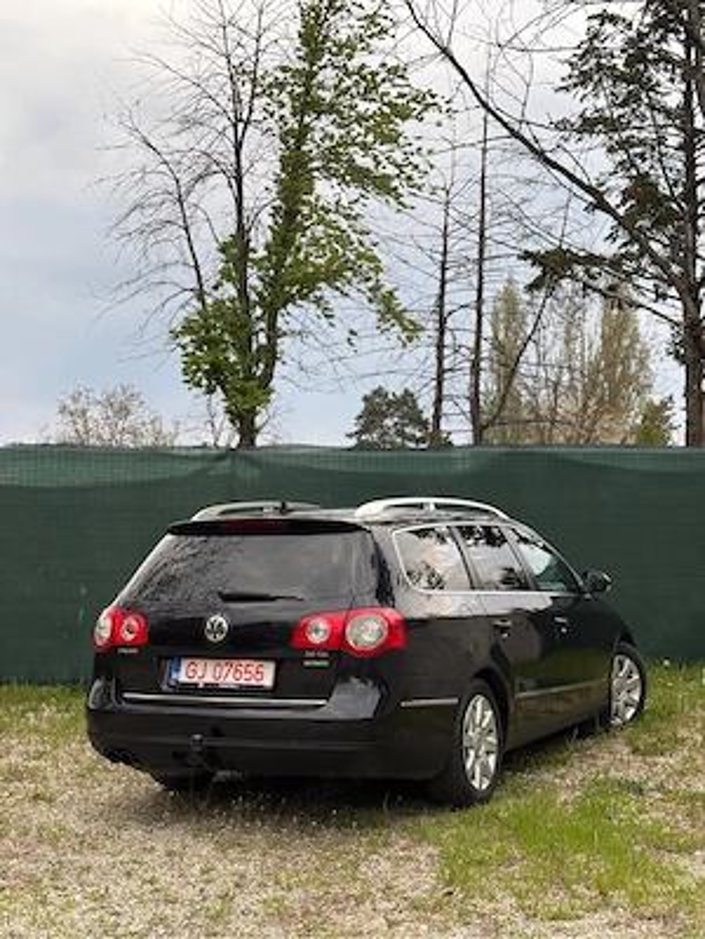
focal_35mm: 52
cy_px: 470
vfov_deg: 36.8
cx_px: 352
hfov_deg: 28.0
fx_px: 1412
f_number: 1.6
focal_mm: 5.96
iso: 32
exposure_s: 1/146
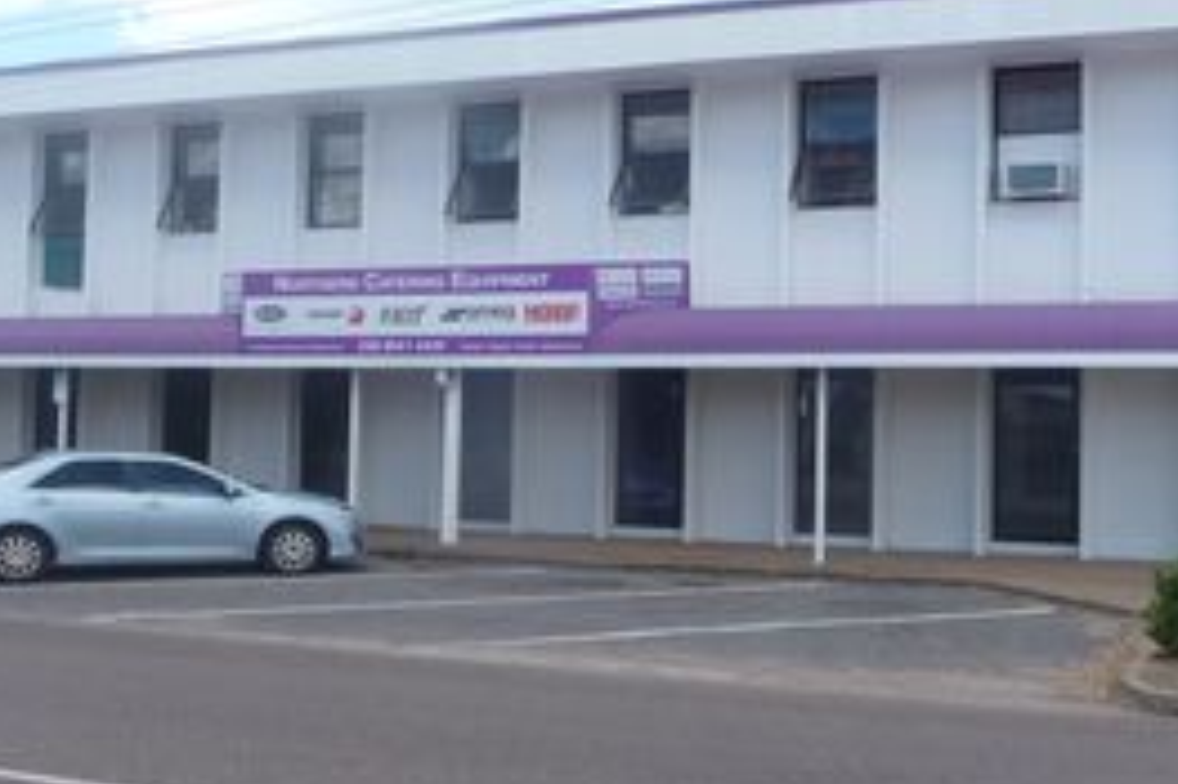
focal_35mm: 50
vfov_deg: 27.0
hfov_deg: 39.6
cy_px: 365
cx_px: 596
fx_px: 1635
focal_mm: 4.7
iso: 100
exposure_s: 1/500
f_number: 3.3
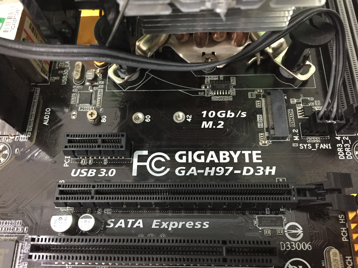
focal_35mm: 29
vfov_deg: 48.2
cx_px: 179
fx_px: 300
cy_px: 134
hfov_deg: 61.7
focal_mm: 4.15
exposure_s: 1/17
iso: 250
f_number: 2.2
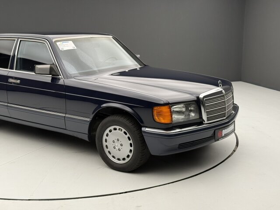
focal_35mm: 48
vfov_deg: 30.3
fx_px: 388
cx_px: 140
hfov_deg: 39.7
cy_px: 105
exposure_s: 1/49
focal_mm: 6.76
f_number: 1.78
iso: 80
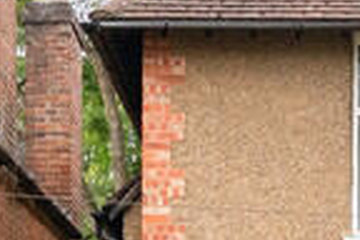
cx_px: 365
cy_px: 420
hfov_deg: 12.4
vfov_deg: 8.1
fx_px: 1640
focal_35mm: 164
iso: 1000
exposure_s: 1/500
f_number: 7.1
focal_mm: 23
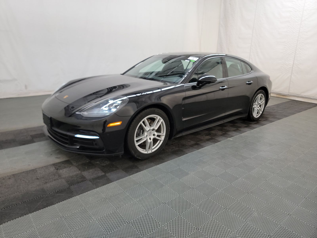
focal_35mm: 24
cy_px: 119
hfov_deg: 71.6
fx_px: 220
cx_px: 158
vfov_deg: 56.8
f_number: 1.8
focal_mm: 6.7
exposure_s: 1/59
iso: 237
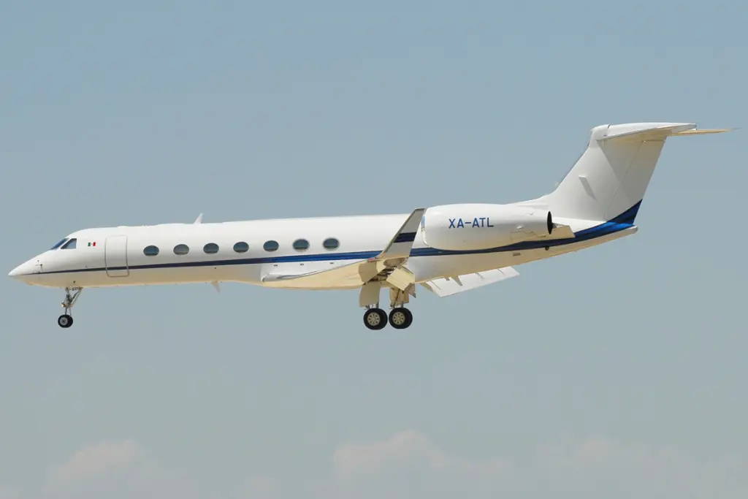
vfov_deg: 5.4
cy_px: 250
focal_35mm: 255
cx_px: 374
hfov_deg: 8.1
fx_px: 5299
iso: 100
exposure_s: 1/500
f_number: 8
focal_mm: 170
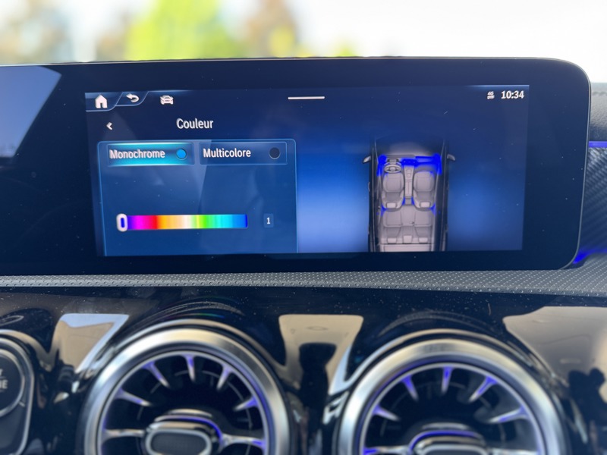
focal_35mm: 24
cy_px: 228
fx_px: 421
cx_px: 304
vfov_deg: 56.8
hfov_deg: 71.6
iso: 200
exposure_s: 1/105
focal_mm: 6.76
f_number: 1.78
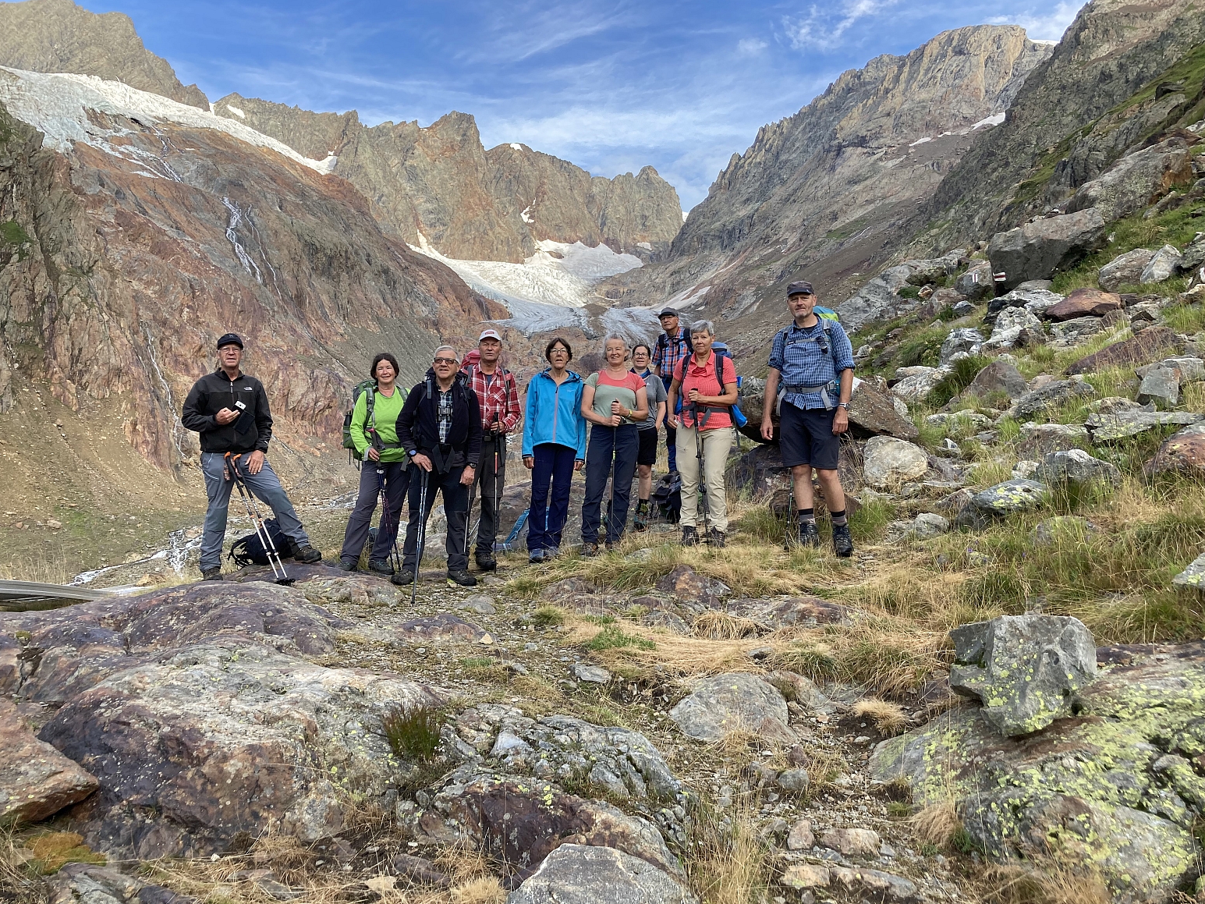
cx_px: 583
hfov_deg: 61.6
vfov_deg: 48.2
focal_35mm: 29
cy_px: 437
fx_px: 1010
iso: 20
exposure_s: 1/308
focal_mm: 3.99
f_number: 1.8
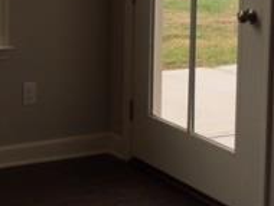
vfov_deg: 14.3
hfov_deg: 18.5
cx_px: -48
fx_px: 800
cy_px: -22
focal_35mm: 101
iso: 32
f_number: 2.2
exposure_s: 1/471
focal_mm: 4.12
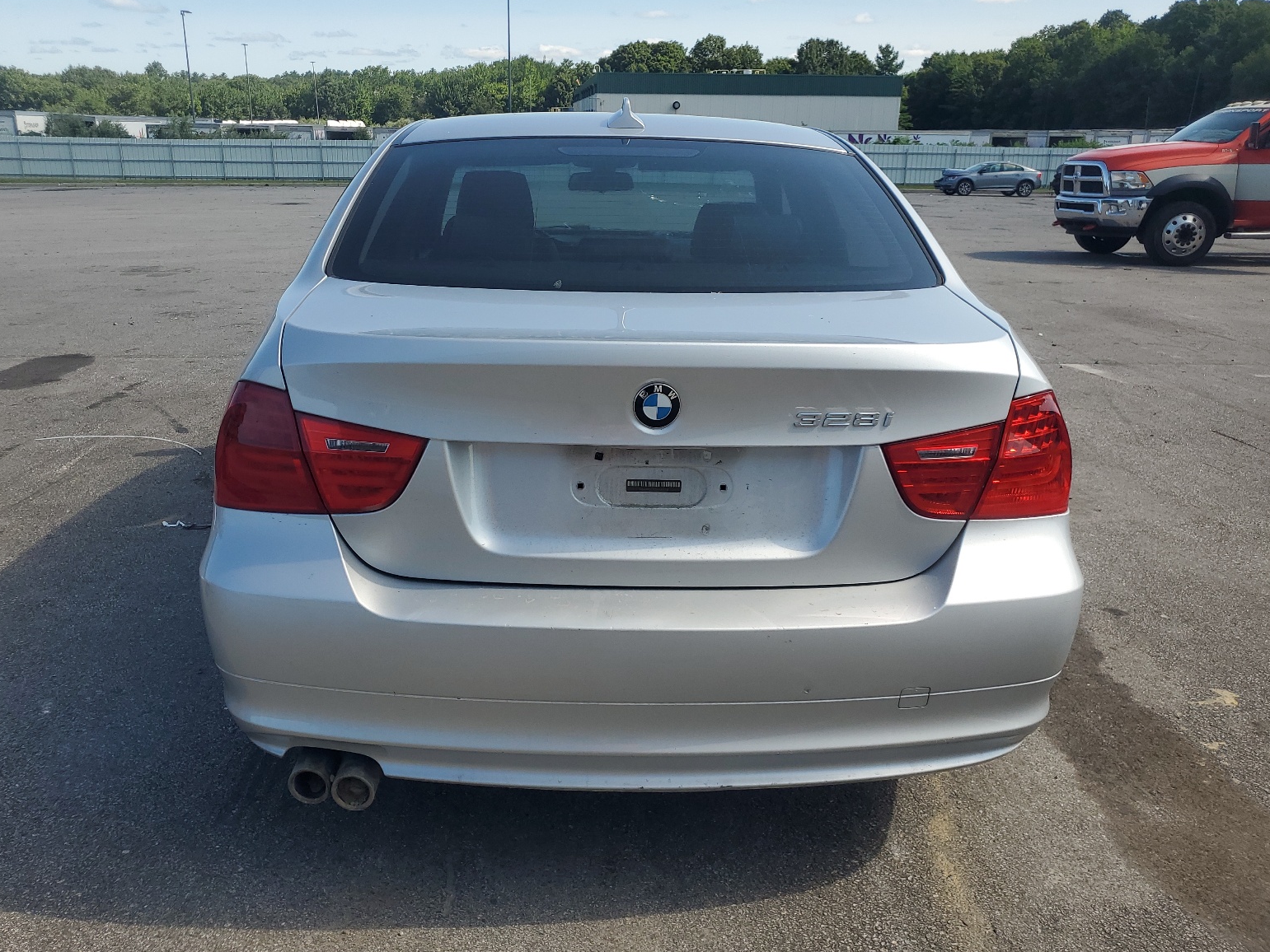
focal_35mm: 27
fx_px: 991
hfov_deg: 65.3
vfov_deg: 51.4
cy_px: 460
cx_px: 623
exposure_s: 1/2000
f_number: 1.5
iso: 50
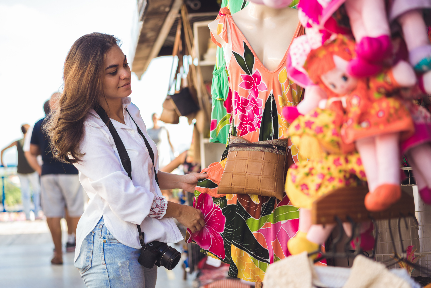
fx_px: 659
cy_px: 144
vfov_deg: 24.6
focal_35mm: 55
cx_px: 216
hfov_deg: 36.2
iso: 50
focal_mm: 55
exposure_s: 1/160
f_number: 2.2
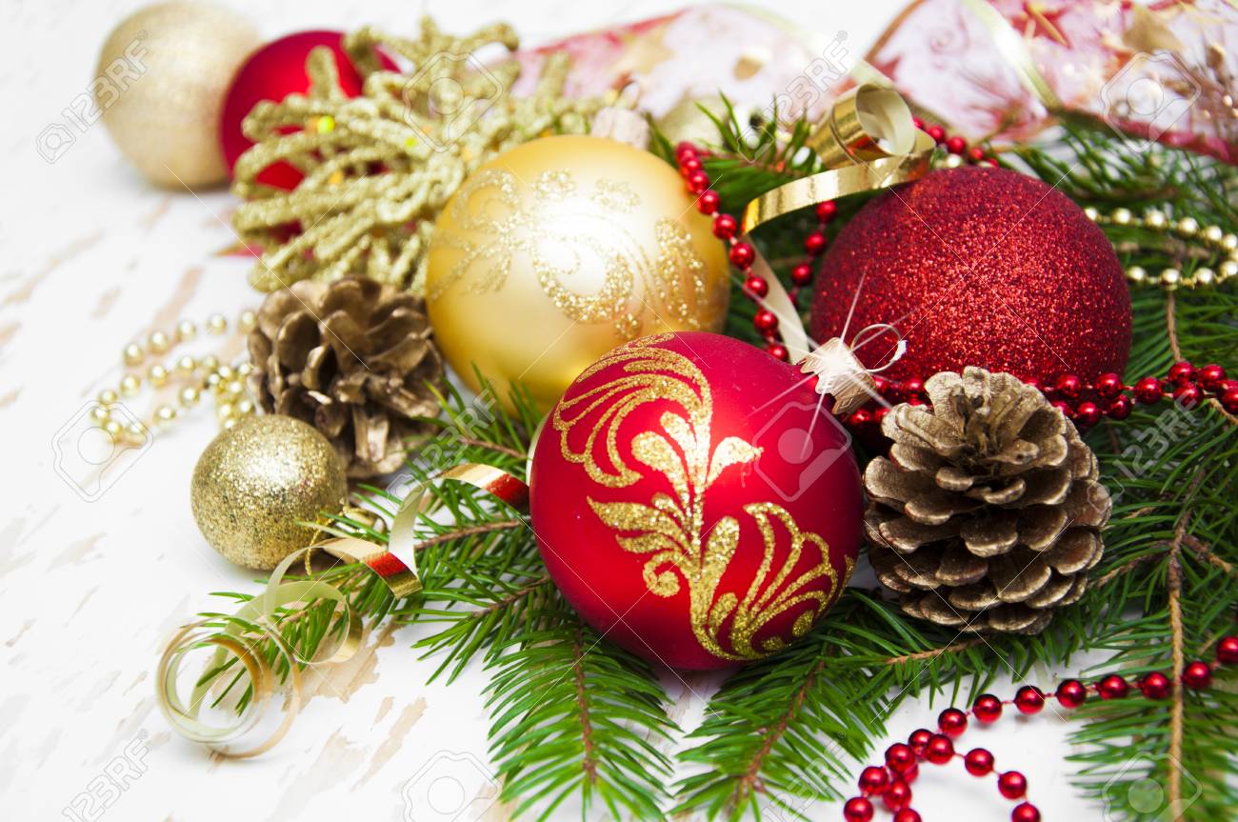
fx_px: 2318
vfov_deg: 20.1
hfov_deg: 29.9
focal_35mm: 68
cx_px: 619
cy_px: 411
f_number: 5
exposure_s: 1/60
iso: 100
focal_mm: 45
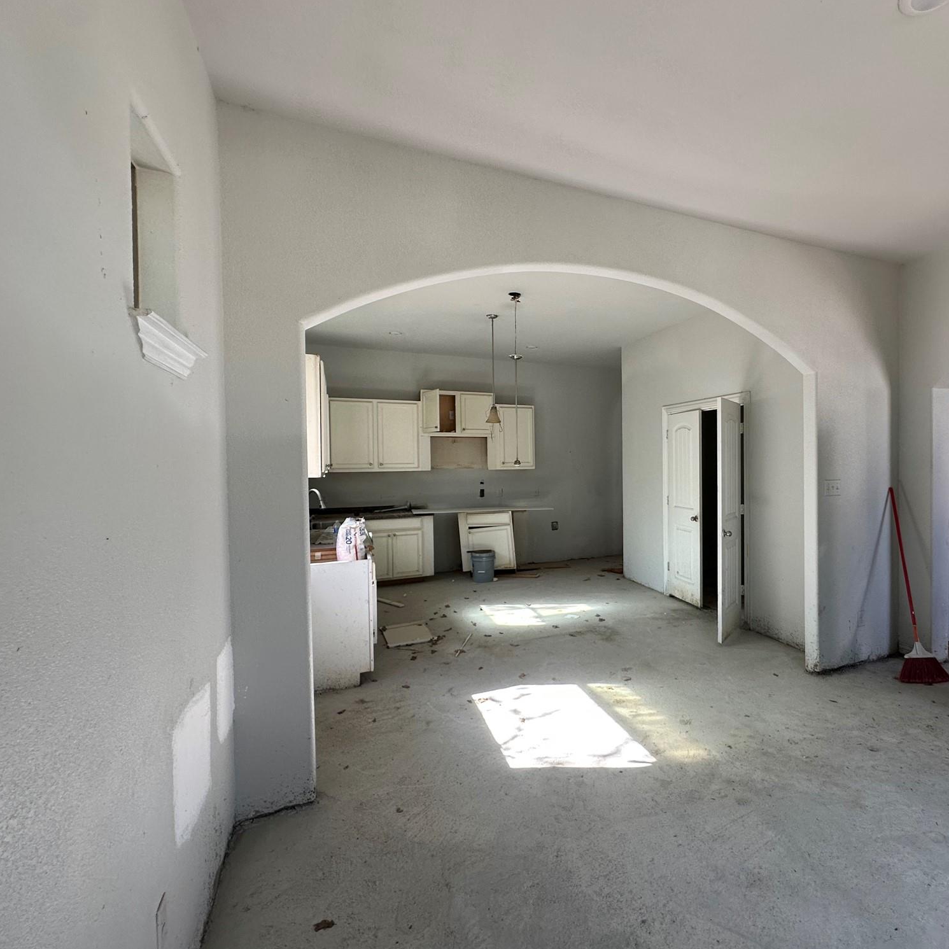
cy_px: 474
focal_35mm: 17
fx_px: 527
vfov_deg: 84.0
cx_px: 596
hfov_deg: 82.3
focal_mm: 2.22
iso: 100
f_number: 2.2
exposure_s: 1/99
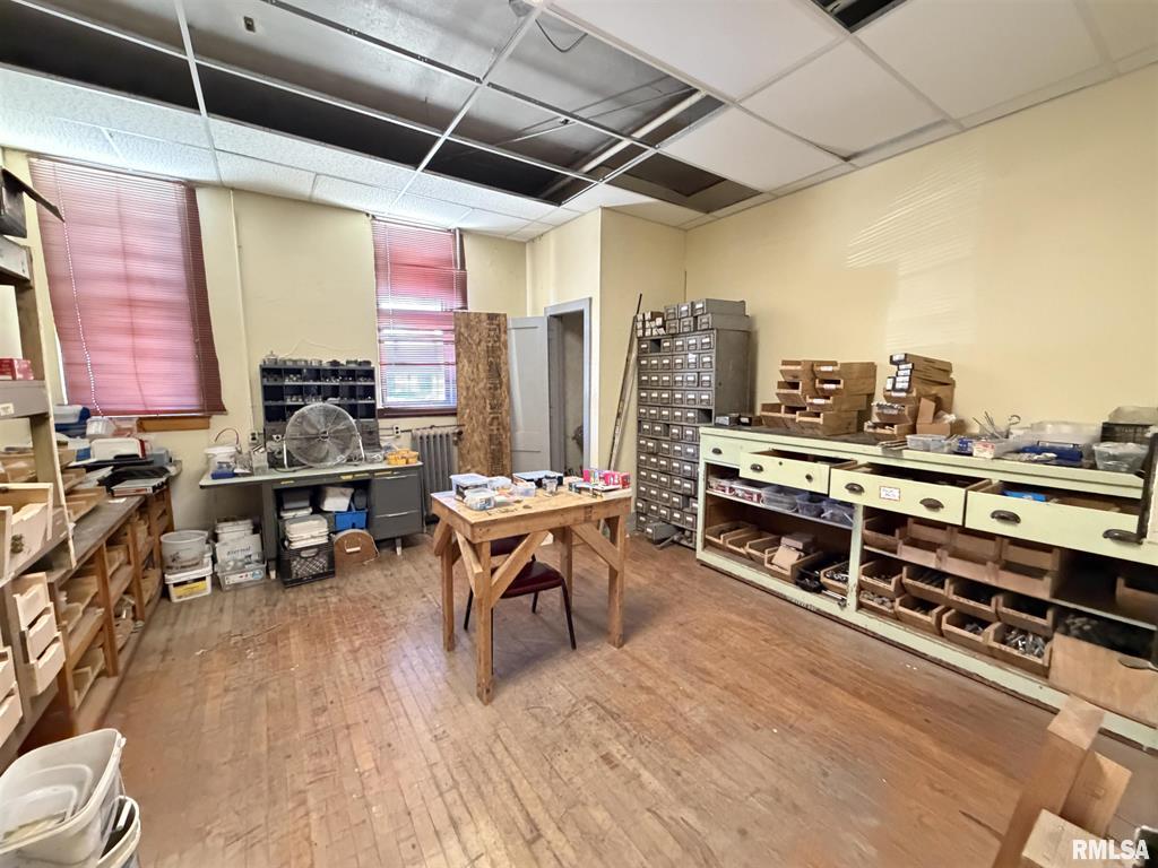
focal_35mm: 14
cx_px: 579
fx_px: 468
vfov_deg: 85.7
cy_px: 434
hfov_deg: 102.1
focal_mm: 2.22
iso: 1250
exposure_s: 1/40
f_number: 2.2
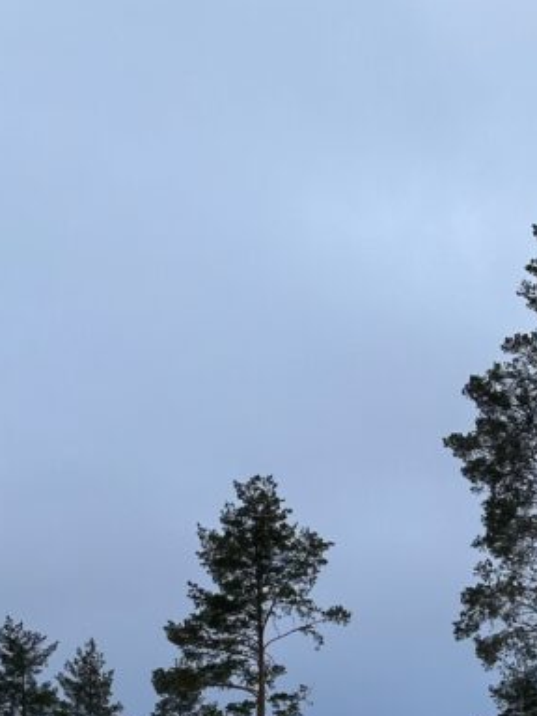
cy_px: 787
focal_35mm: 128
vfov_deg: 15.0
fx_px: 2648
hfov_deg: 11.6
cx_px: 168
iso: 64
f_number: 1.78
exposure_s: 1/409
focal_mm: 6.86
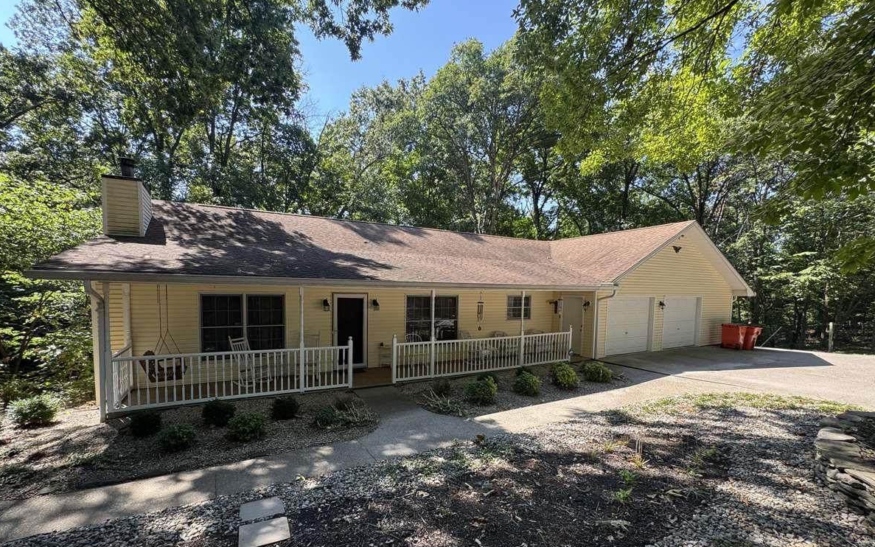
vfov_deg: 70.8
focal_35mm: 16
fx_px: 382
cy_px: 318
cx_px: 428
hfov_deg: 97.8
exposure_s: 1/214
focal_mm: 2.22
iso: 40
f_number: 2.2
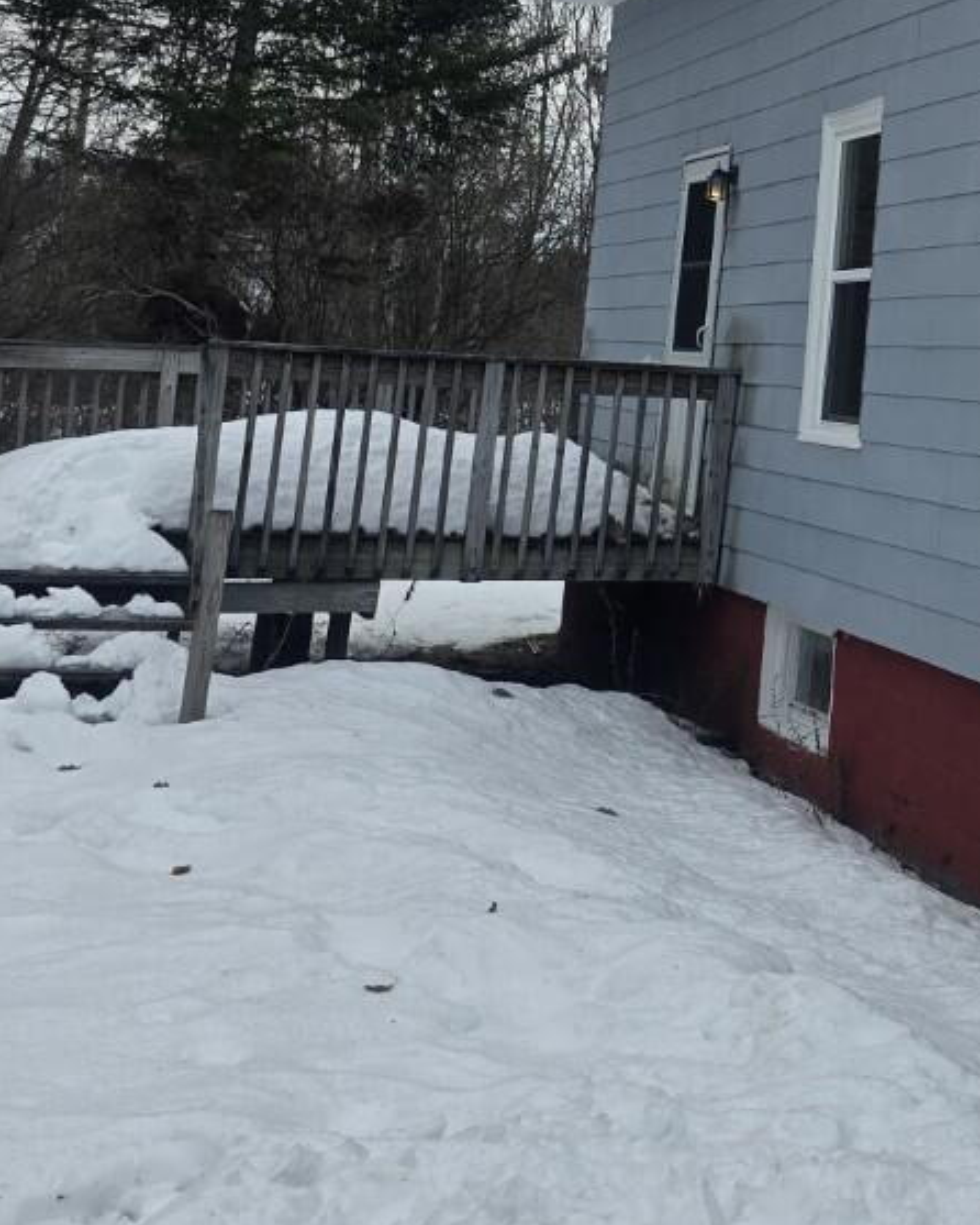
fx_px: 2102
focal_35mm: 58
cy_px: 152
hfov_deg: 23.1
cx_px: 1294
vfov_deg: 31.2
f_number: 1.7
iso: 12
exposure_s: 1/738
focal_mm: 6.3
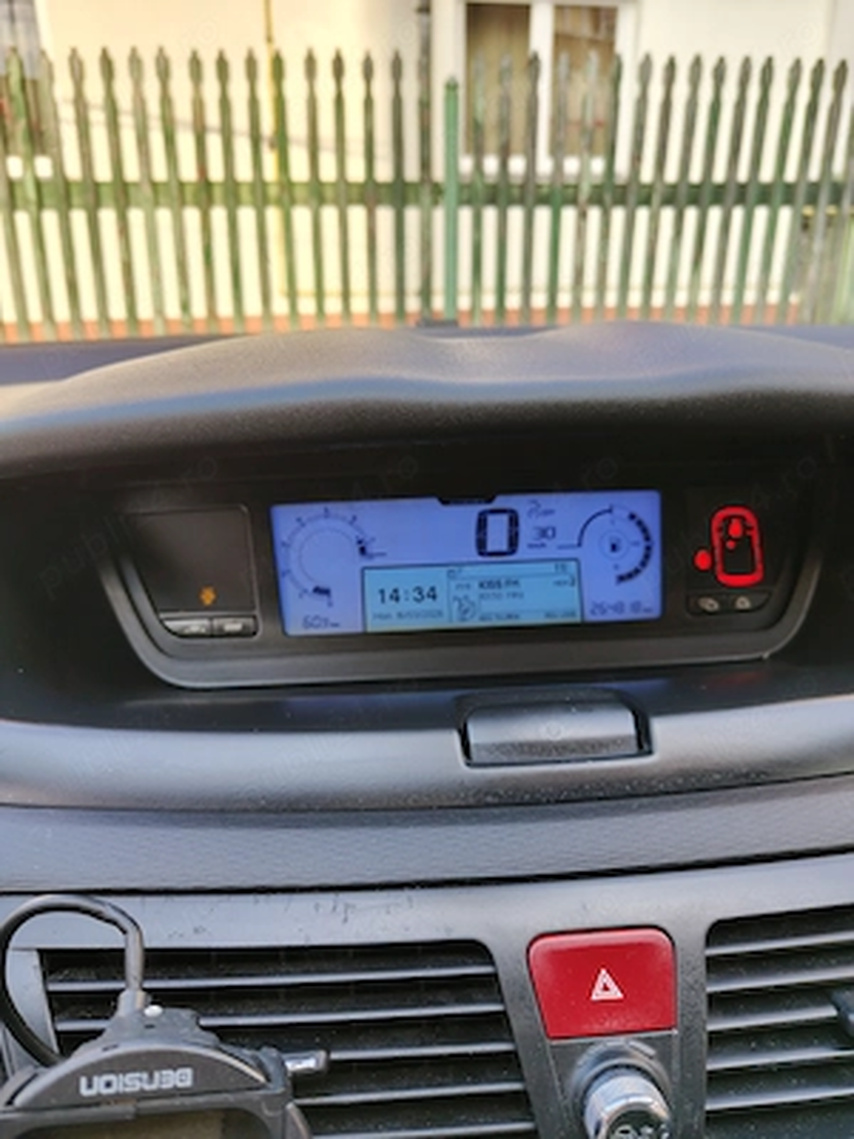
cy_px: 570
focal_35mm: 24
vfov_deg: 71.6
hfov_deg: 56.8
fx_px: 789
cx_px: 427
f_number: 1.8
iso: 50
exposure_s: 1/343
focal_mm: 5.59
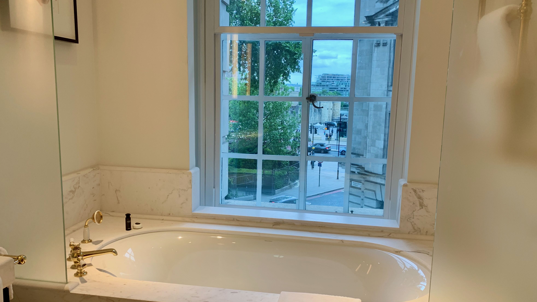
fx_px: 413
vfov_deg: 40.2
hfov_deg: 66.1
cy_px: 153
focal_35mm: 29
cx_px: 267
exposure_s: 1/98
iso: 40
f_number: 1.8
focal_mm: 4.25
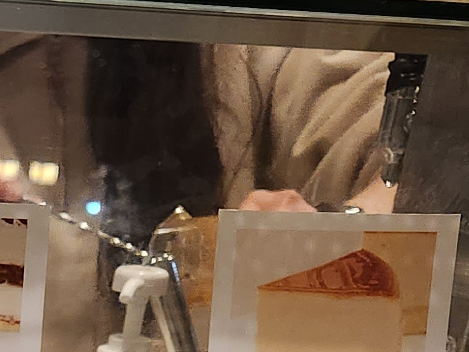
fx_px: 1639
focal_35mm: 121
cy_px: 751
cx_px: -281
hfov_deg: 14.9
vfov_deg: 10.9
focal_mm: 5.4
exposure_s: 1/120
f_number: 1.8
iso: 320
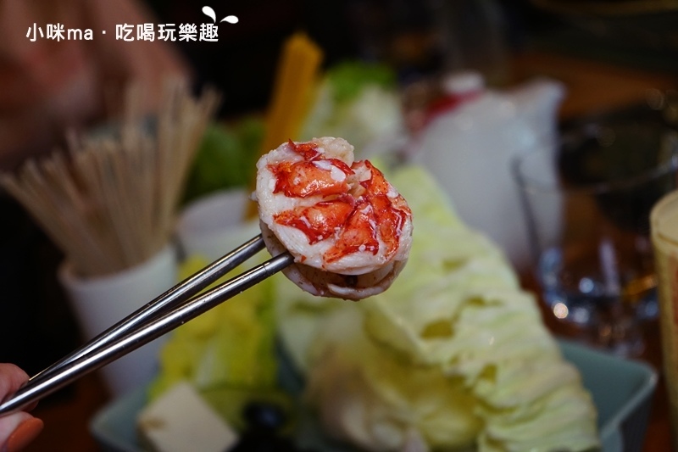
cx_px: 339
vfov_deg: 24.2
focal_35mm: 56
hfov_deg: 35.6
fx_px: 1054
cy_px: 226
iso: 1250
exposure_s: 1/60
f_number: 5
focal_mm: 56
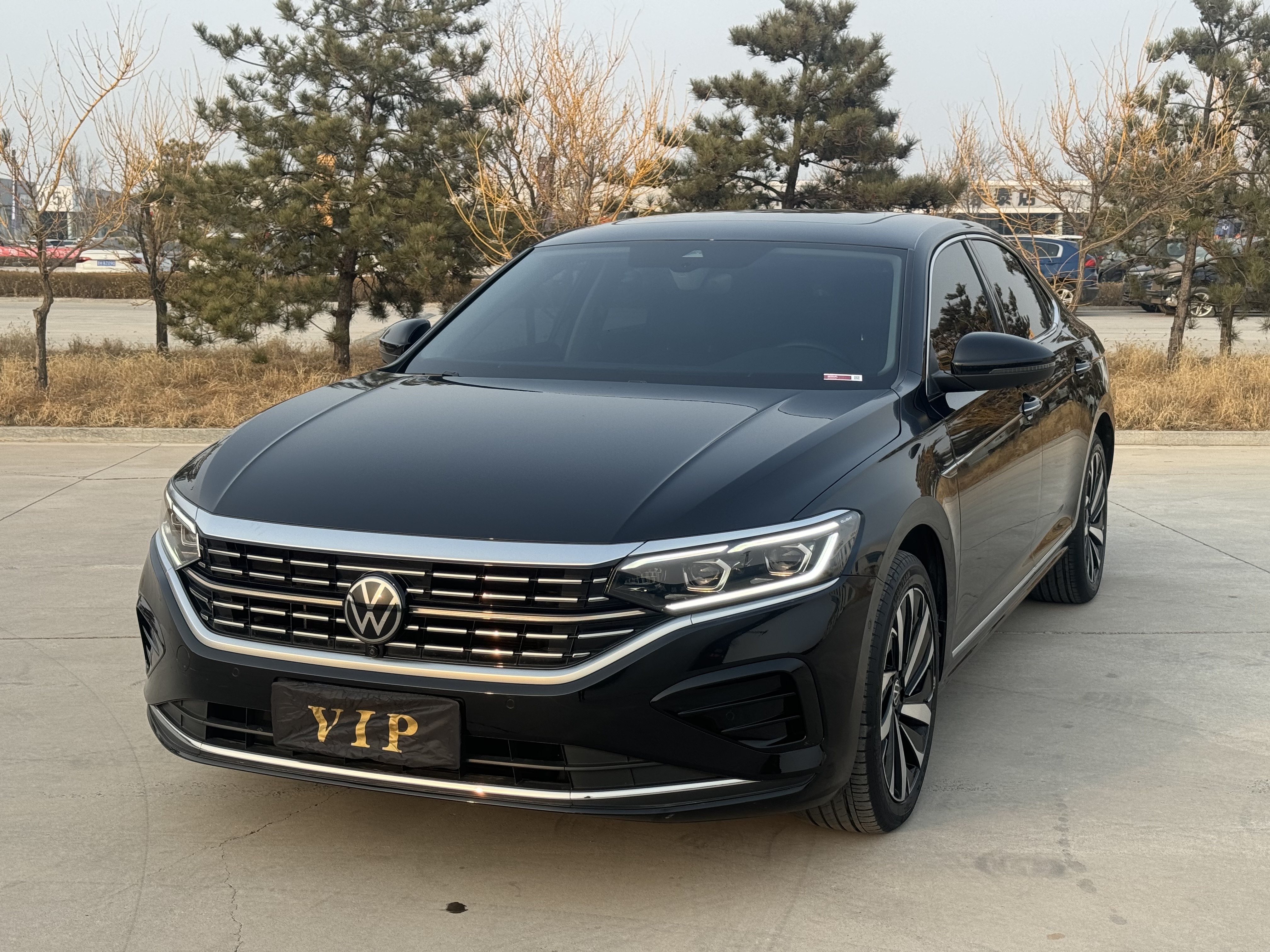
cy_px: 476
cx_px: 635
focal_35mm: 48
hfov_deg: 39.7
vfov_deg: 30.3
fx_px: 1761
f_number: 1.78
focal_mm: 6.76
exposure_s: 1/865
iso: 64
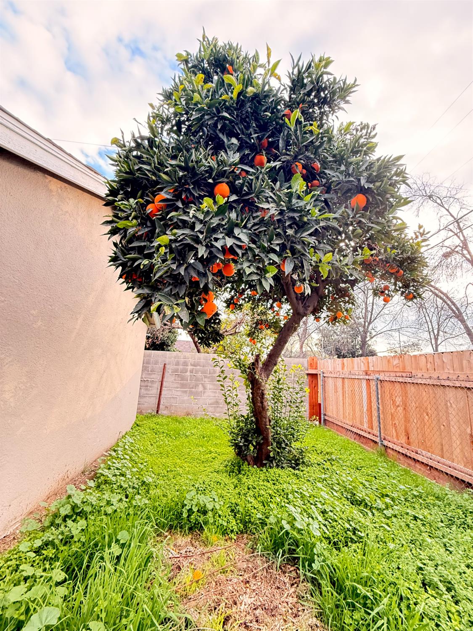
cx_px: 236
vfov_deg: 102.1
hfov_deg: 85.7
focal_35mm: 14
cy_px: 316
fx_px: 255
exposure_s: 1/80
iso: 400
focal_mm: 2.22
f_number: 2.2
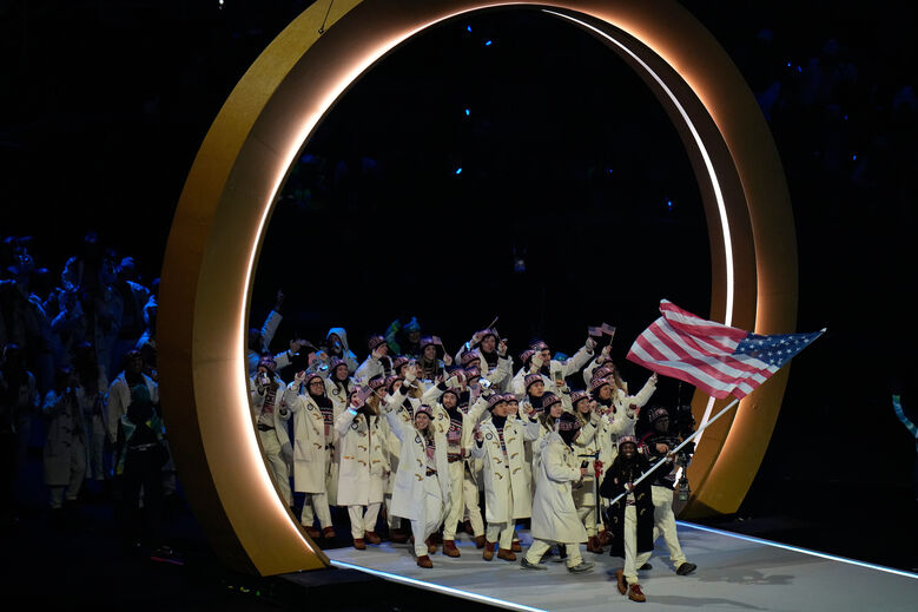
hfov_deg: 5.2
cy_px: 306
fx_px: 10197
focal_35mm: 400
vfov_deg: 3.4
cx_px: 459
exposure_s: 1/640
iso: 4000
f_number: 2.8
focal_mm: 400
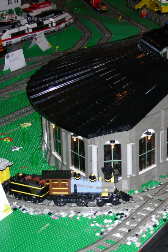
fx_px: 616
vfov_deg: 23.1
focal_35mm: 88
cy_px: 126
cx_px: 163
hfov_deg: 15.3
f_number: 3.5
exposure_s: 1/60.1
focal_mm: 10.5
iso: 200
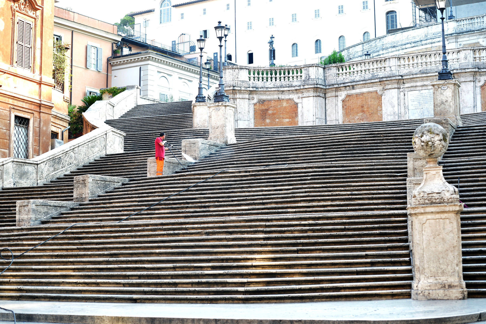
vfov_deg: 19.4
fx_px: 944
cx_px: 243
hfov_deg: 28.9
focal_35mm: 70
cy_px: 162
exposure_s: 1/160
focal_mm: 70
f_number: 4
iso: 400
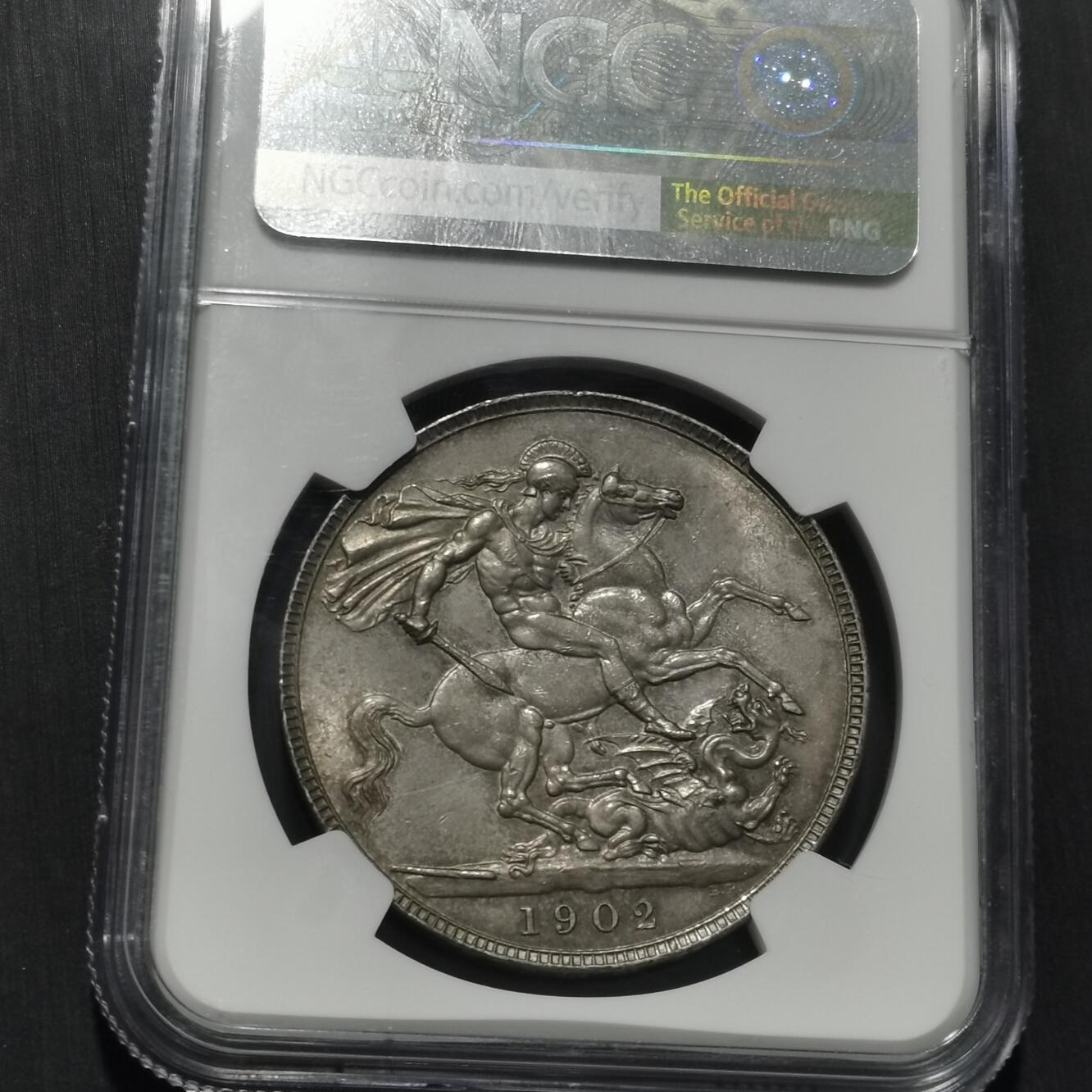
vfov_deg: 21.6
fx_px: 2855
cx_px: 547
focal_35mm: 80
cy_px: 458
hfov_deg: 21.7
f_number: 1.8
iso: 64
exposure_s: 1/120
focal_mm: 5.58
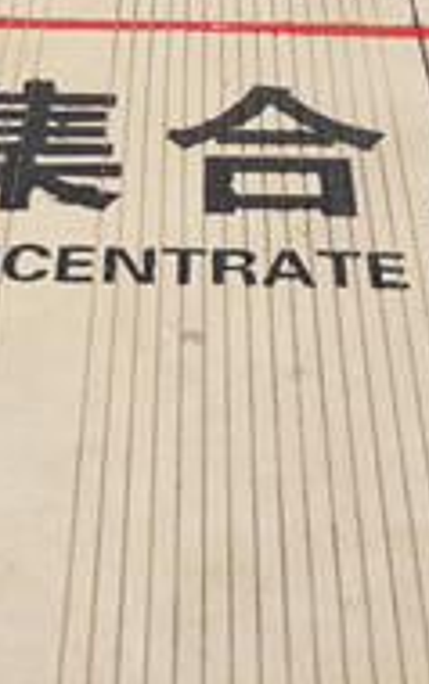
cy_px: 90
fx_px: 1550
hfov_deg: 15.7
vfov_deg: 24.3
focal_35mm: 83
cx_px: 108
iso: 100
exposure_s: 1/250
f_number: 2.8
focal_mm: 5.5
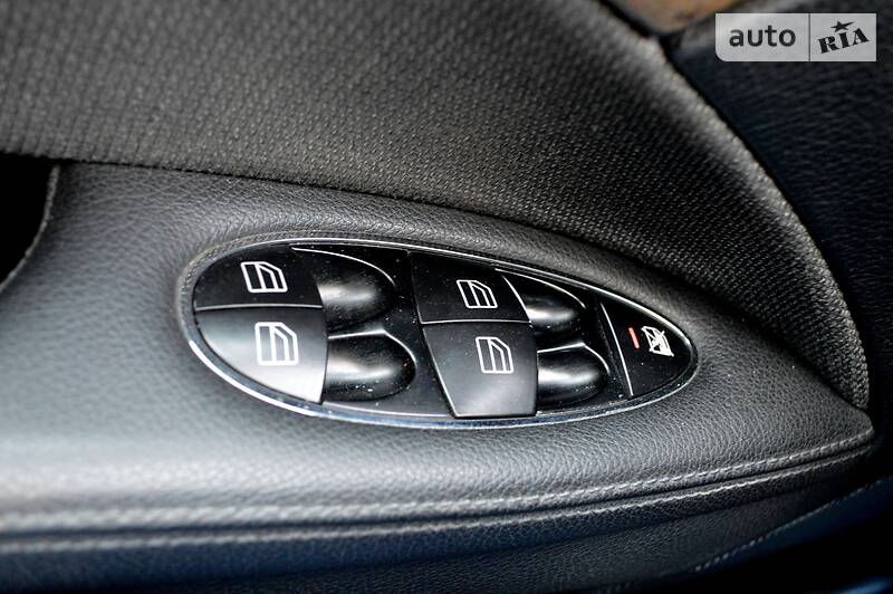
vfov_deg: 28.0
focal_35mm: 48
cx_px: 446
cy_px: 297
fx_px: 1190
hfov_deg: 41.1
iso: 3200
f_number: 4.8
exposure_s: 1/50
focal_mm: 32
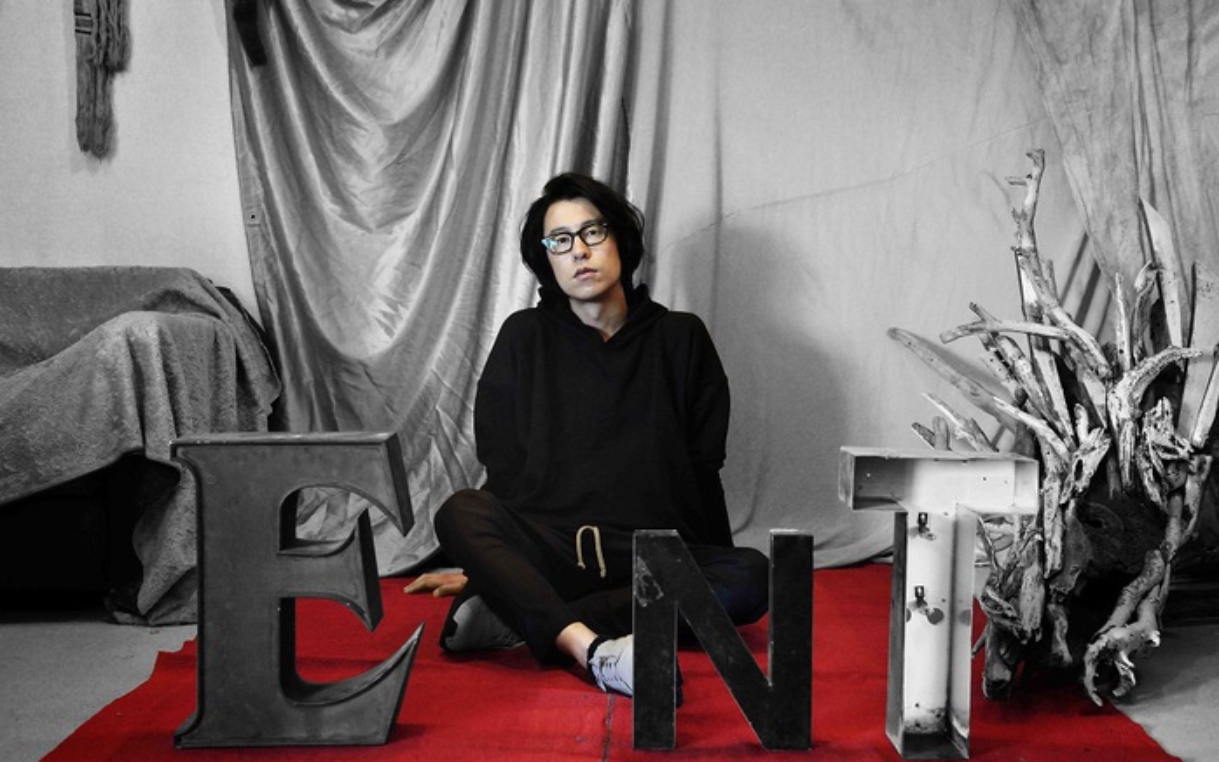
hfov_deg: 43.5
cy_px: 391
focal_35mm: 46
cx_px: 610
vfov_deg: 28.0
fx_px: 1528
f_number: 5
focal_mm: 45
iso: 1600
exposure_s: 1/60
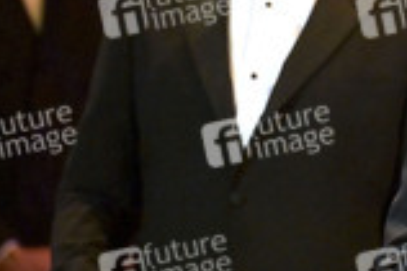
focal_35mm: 858
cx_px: 457
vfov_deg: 1.6
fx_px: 9690
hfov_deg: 2.4
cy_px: 72
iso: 8000
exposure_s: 1/320
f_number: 5.6
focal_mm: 300
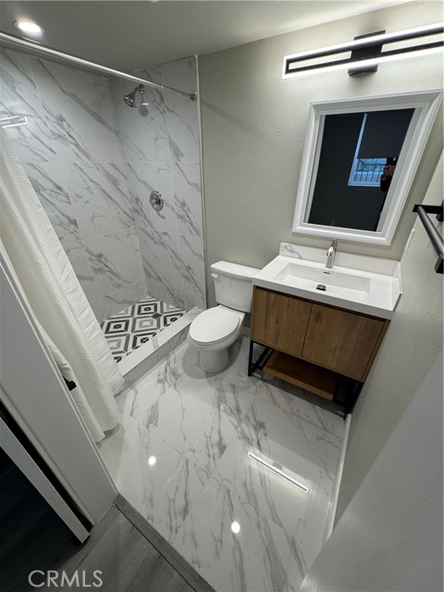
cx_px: 222
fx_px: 239
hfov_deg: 85.7
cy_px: 296
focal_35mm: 14
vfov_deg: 102.1
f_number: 2.2
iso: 200
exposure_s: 1/120
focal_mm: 2.22
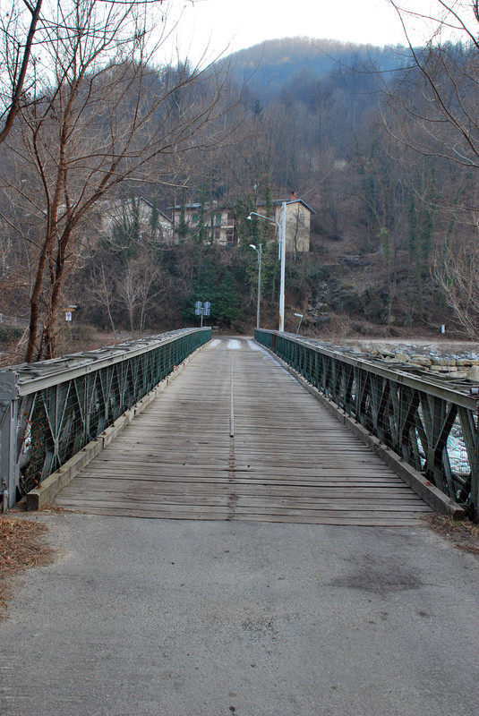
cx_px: 240
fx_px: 777
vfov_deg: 49.5
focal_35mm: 39
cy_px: 358
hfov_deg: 34.3
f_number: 8
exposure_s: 1/40
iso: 200
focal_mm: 26
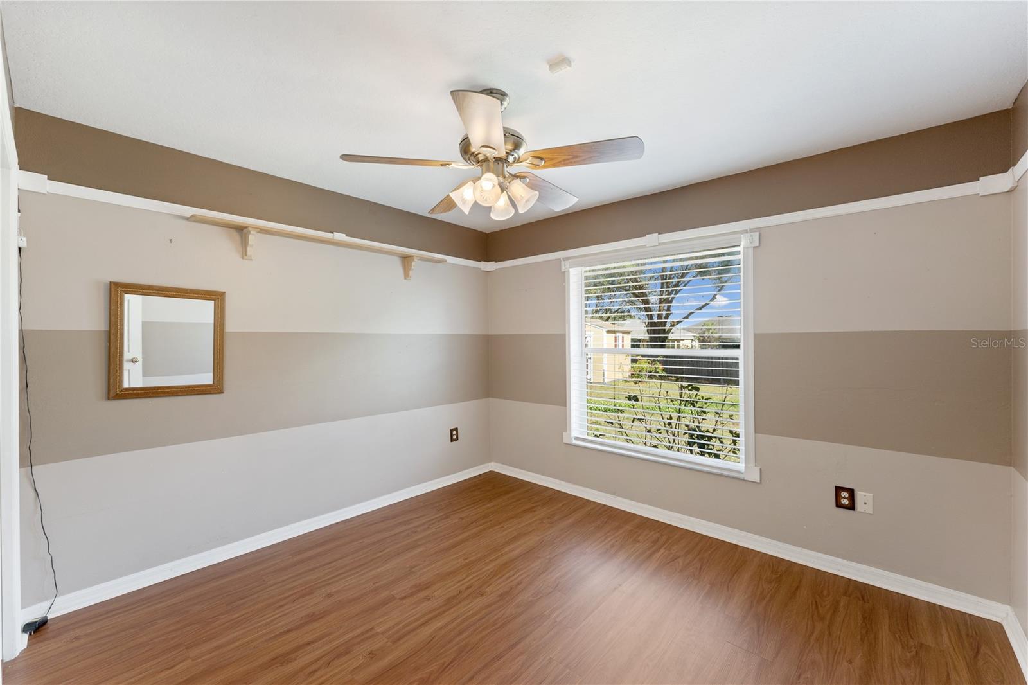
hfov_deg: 104.3
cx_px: 514
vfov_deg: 81.2
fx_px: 400
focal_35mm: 14
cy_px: 342
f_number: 8
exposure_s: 1/4
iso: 320
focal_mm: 14
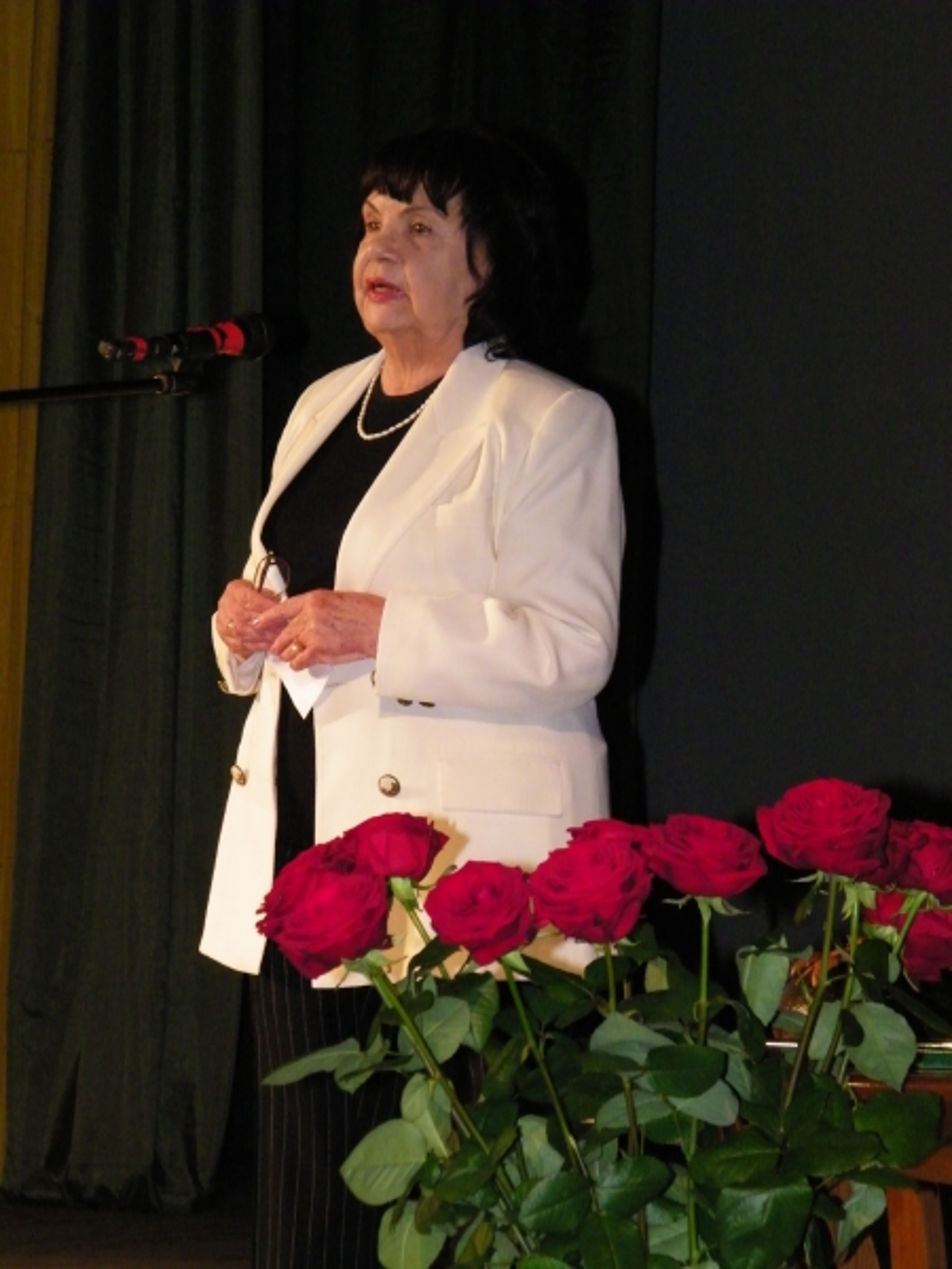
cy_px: 634
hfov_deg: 11.8
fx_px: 4620
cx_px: 476
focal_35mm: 126
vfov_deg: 15.6
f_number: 4.8
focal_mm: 22.5
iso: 400
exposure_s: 1/40
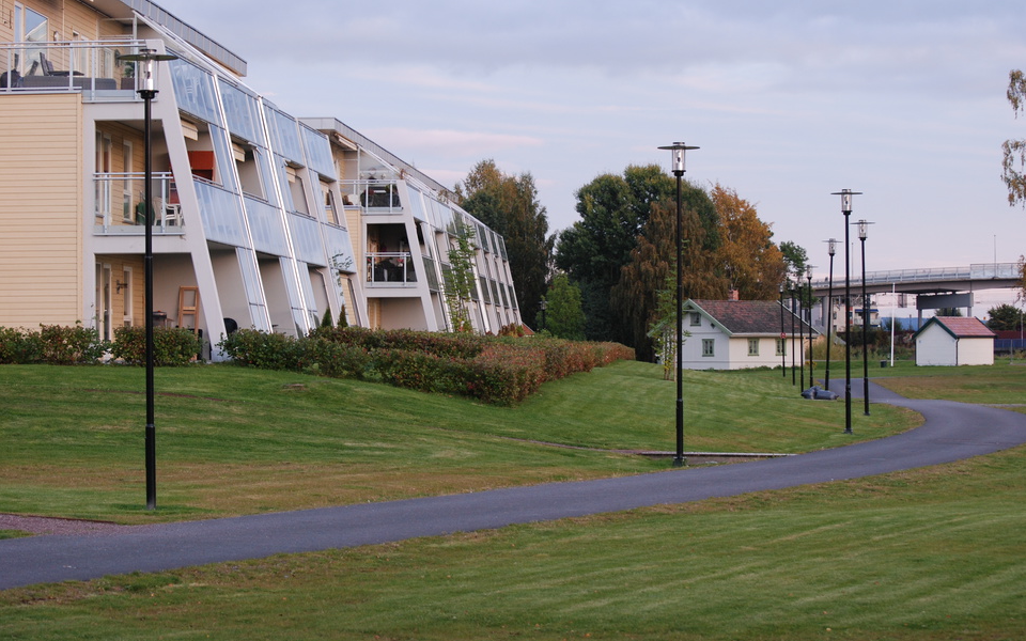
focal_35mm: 108
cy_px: 311
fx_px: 3020
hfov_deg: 19.3
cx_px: 513
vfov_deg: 12.1
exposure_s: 1/125
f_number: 4.5
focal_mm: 70
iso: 320
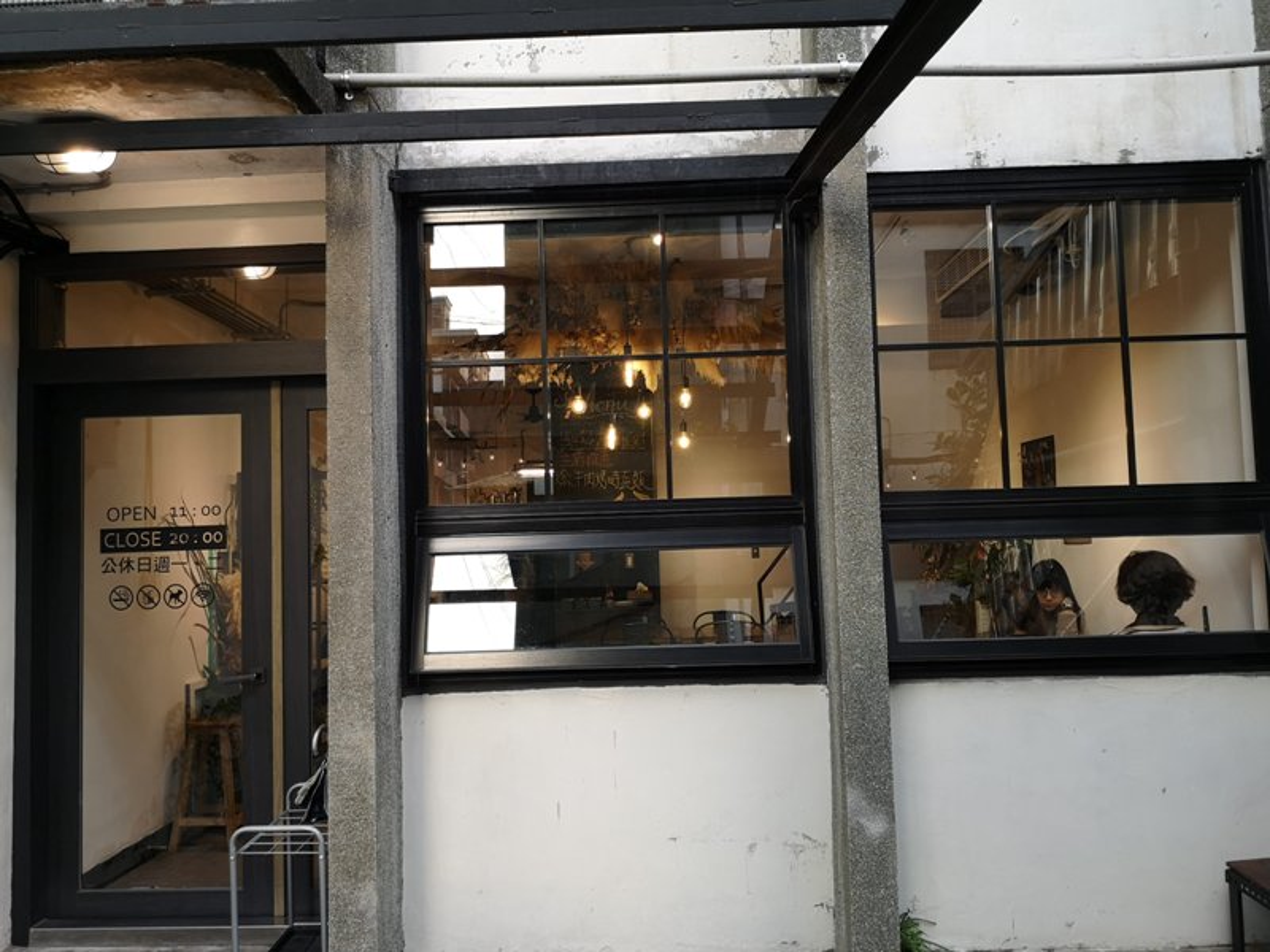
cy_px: 476
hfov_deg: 65.3
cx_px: 635
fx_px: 991
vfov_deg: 51.4
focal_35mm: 27
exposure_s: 1/60
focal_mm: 3.95
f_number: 1.8
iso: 50
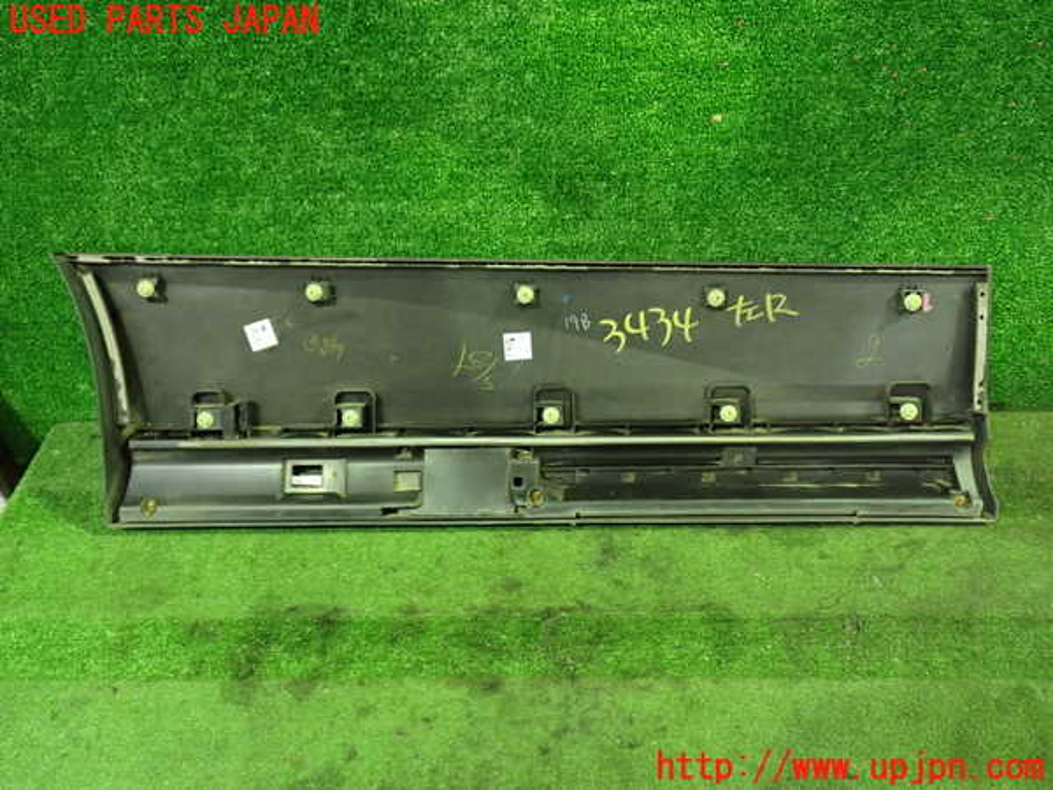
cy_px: 395
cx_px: 526
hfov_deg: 60.0
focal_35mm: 30
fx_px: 913
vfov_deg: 46.8
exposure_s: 1/30
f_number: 2.3
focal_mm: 5.4
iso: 800
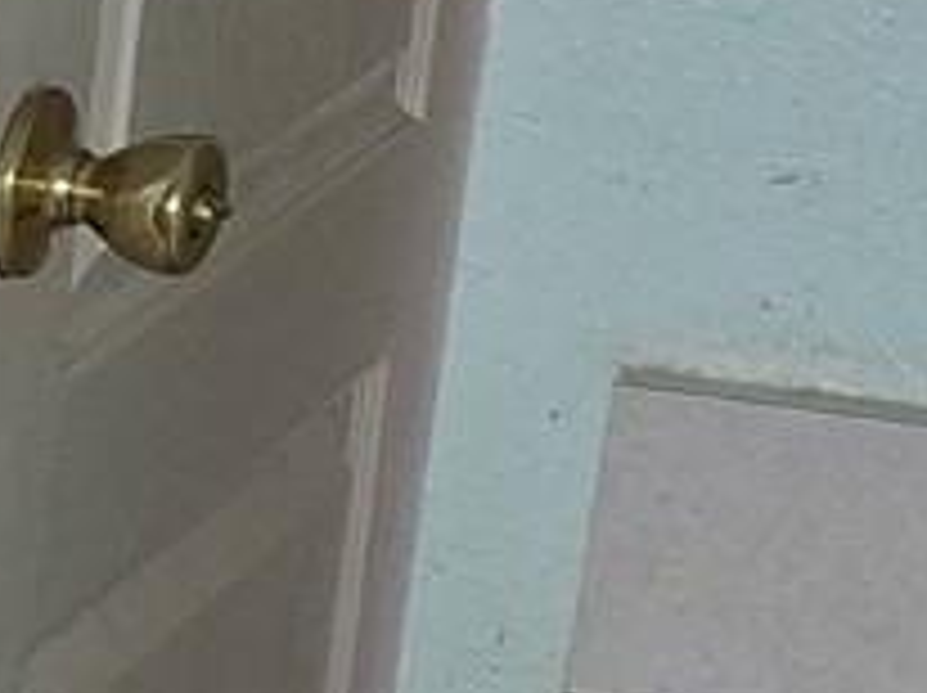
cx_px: -2088
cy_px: 544
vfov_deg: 8.3
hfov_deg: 8.6
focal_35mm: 179
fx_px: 4788
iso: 25
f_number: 1.8
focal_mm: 5.54
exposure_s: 1/24
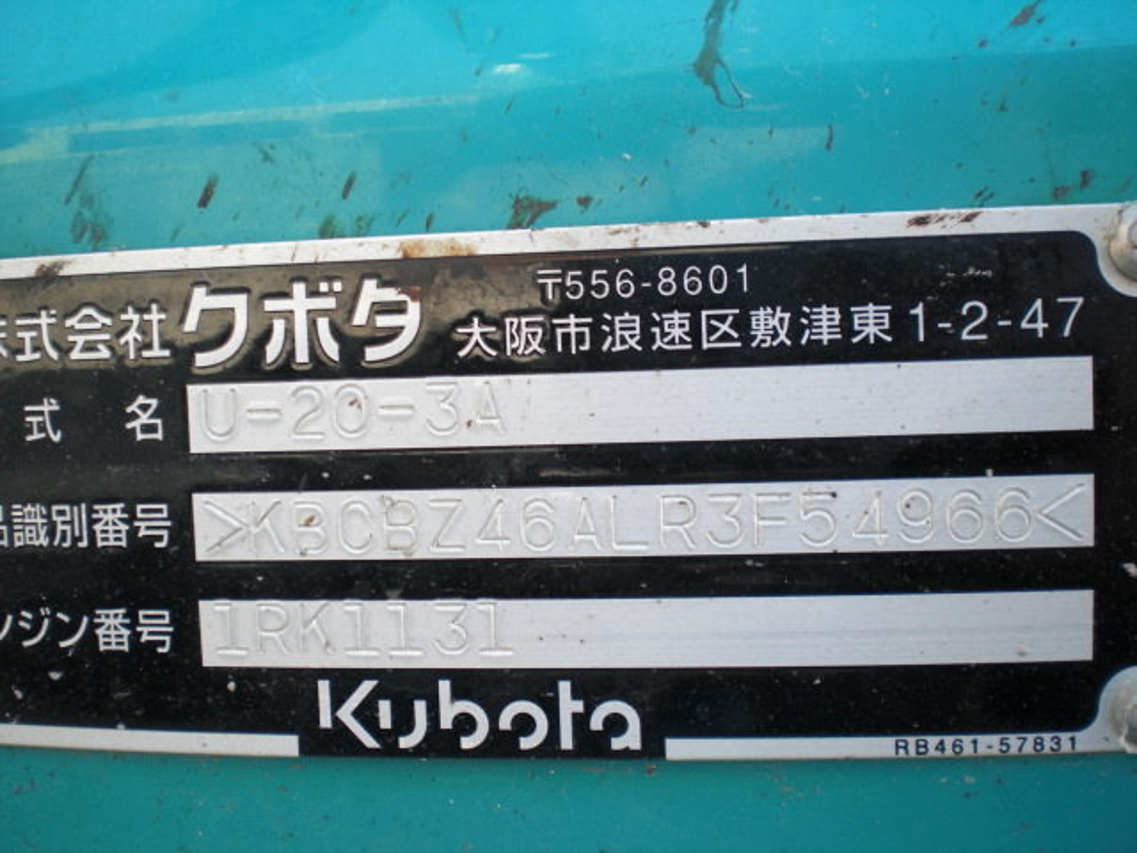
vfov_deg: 37.7
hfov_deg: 49.0
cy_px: 426
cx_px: 568
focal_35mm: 38
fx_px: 1248
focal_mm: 6.3
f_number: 3.1
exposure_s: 1/80
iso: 64
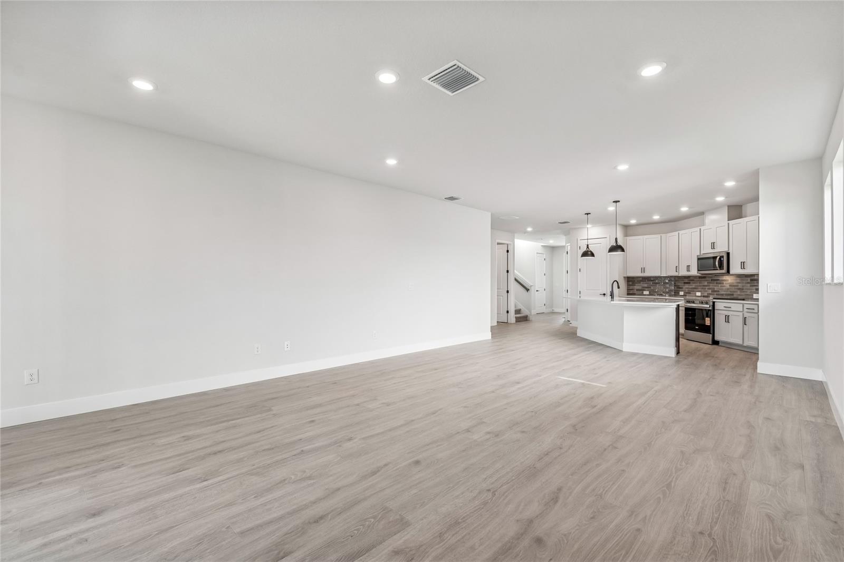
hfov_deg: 100.4
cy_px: 281
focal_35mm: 15
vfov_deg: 77.3
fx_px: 352
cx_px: 422
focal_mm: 10
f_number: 7.1
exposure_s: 1/5
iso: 100
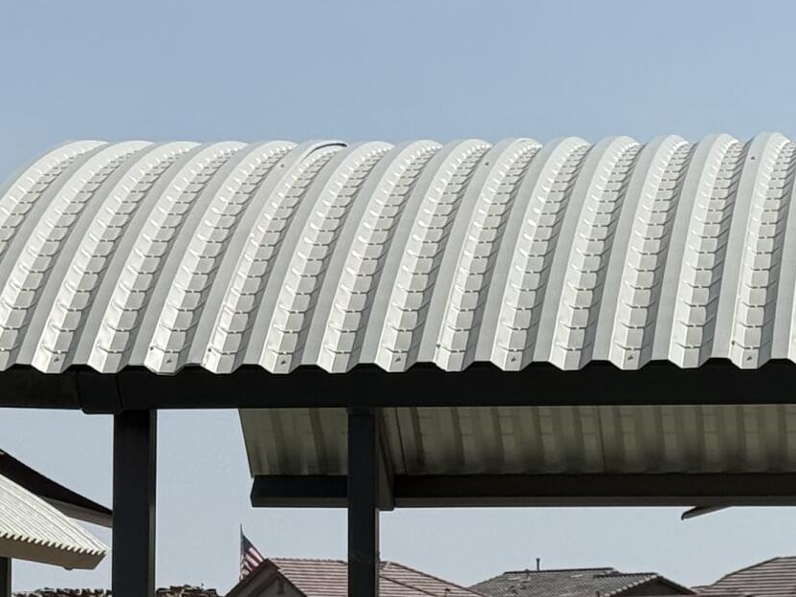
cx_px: 211
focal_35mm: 173
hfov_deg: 11.4
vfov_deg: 8.5
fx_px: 3978
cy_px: 591
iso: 64
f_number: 1.78
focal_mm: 6.76
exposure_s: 1/7874
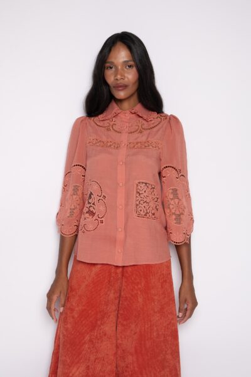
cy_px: 188
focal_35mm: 44
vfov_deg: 44.5
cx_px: 126
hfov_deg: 30.5
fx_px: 461
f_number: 7.1
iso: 200
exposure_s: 1/160
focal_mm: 44
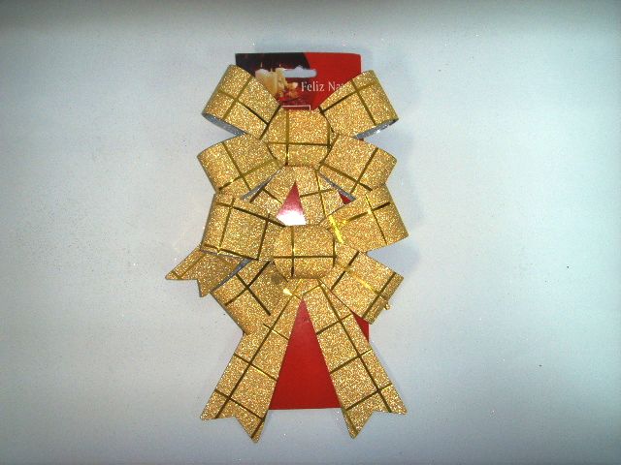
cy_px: 232
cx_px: 310
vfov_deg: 36.8
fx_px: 700
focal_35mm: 39
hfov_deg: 47.9
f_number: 3.5
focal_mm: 6.6
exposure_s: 1/45
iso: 100
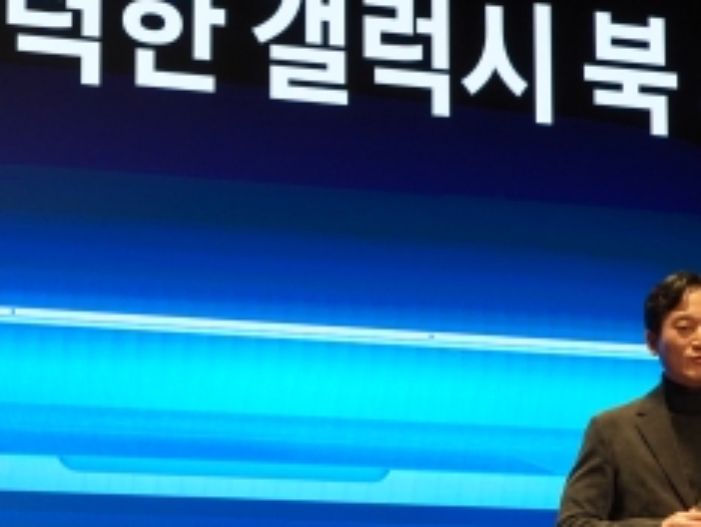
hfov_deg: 15.3
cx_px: 135
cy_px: 322
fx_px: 2595
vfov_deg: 11.6
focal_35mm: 128
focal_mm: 39
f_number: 5
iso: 1600
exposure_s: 1/160
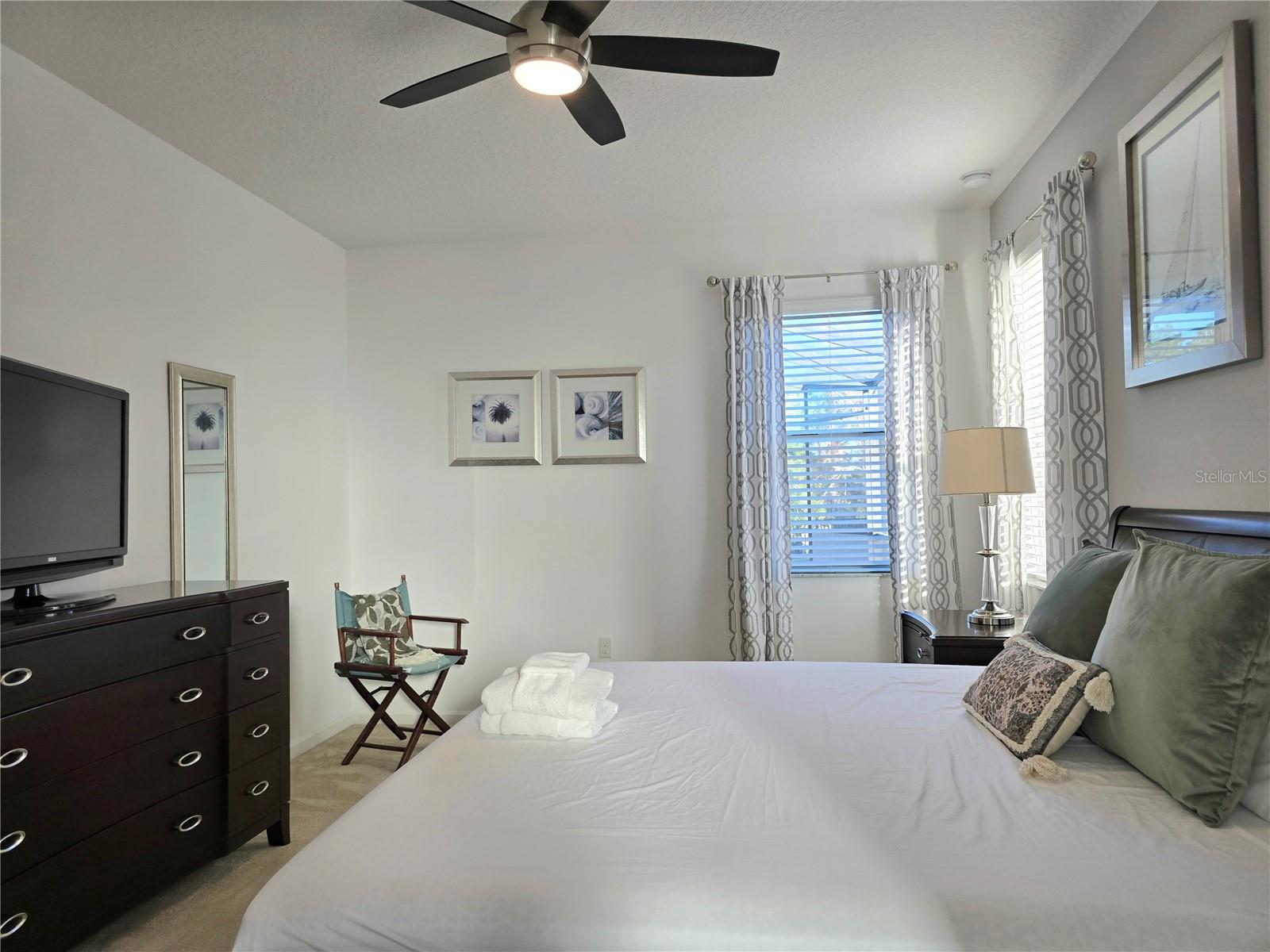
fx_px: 844
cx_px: 635
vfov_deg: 58.9
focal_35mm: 23
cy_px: 476
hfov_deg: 73.9
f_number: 1.7
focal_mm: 6.3
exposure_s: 1/120
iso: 64
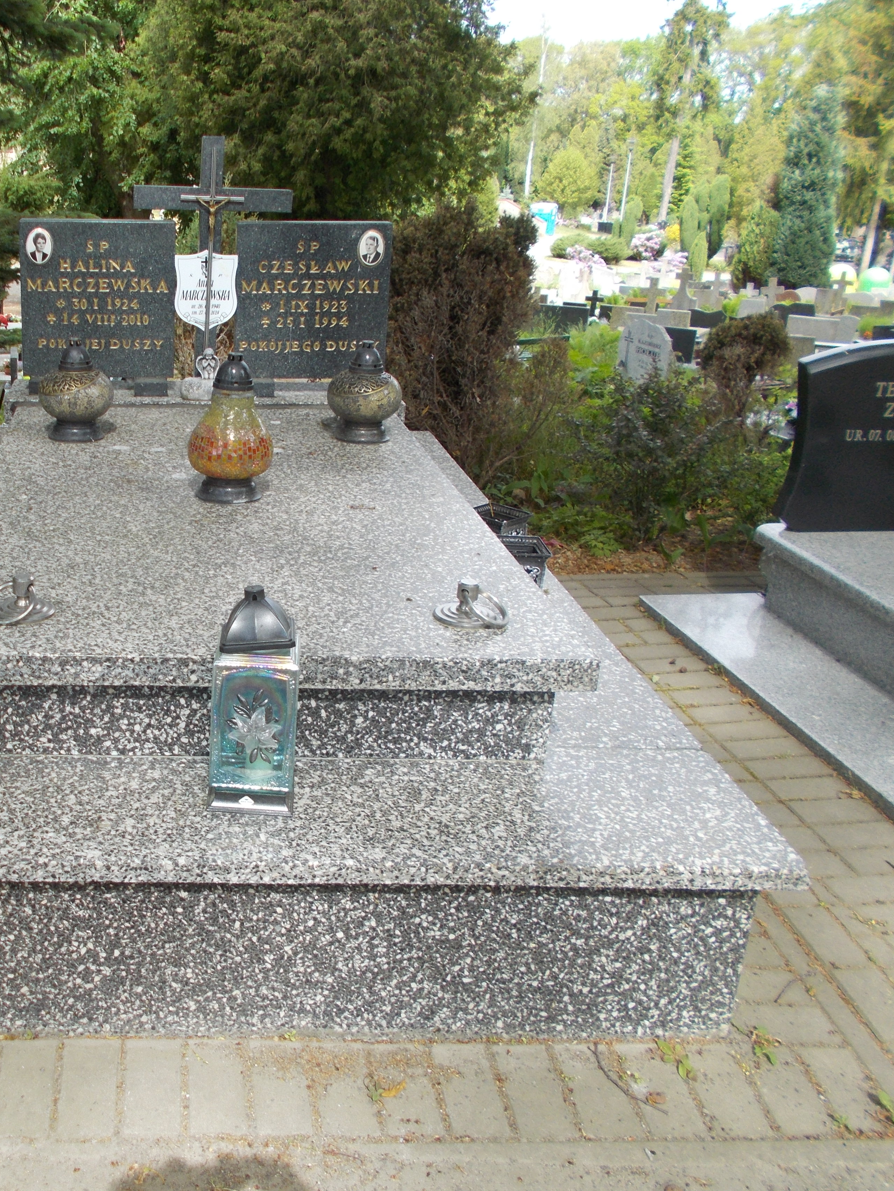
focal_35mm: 35
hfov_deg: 39.1
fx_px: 1205
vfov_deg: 52.6
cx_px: 173
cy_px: 600
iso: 80
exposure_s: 1/200
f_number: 3.2
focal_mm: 4.6
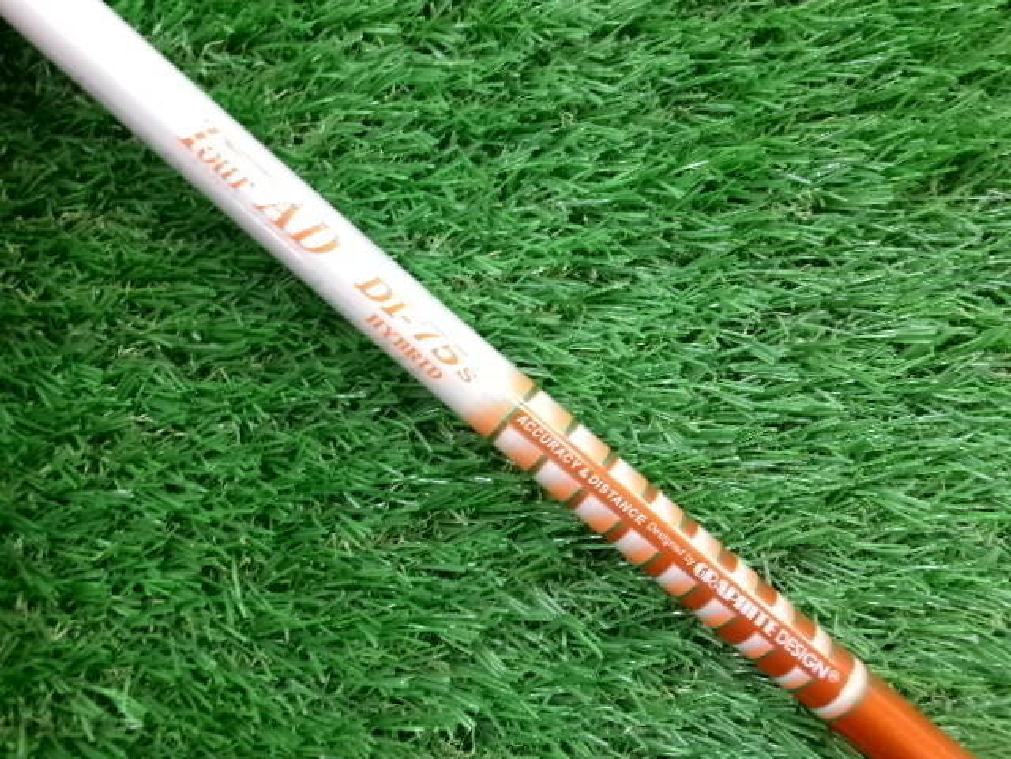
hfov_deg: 63.4
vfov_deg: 49.7
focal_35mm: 28
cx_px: 506
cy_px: 380
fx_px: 818
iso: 800
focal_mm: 5.1
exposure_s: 1/34
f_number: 3.9
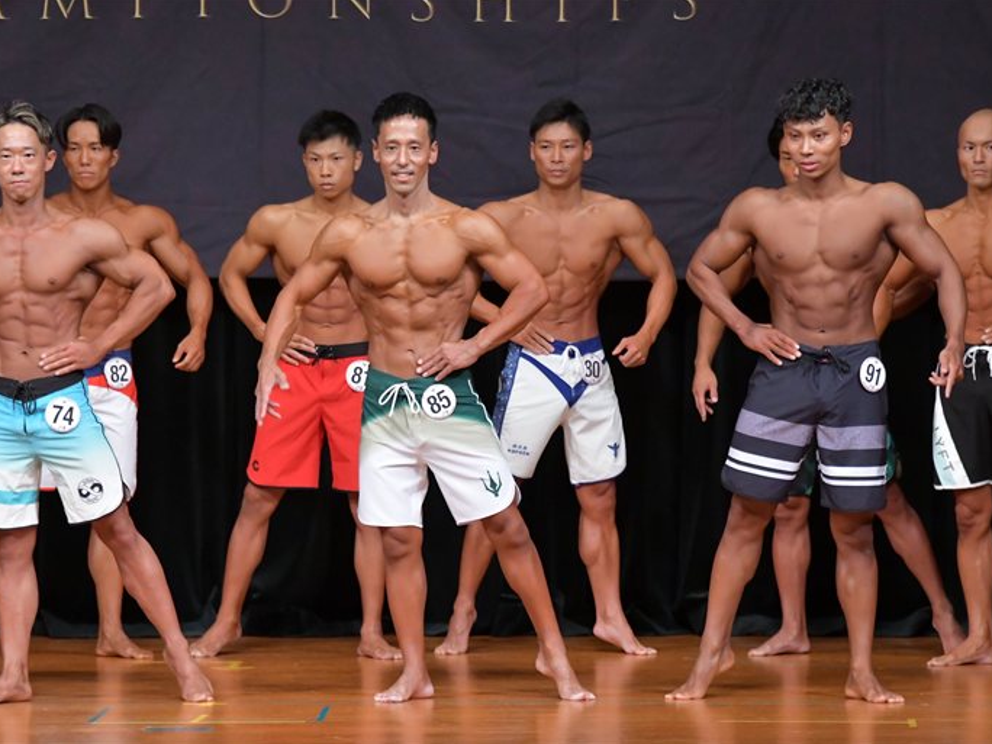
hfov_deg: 6.7
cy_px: 371
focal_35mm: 294
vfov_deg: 5.1
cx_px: 482
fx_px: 8425
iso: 5000
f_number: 5.6
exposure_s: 1/400
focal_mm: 180
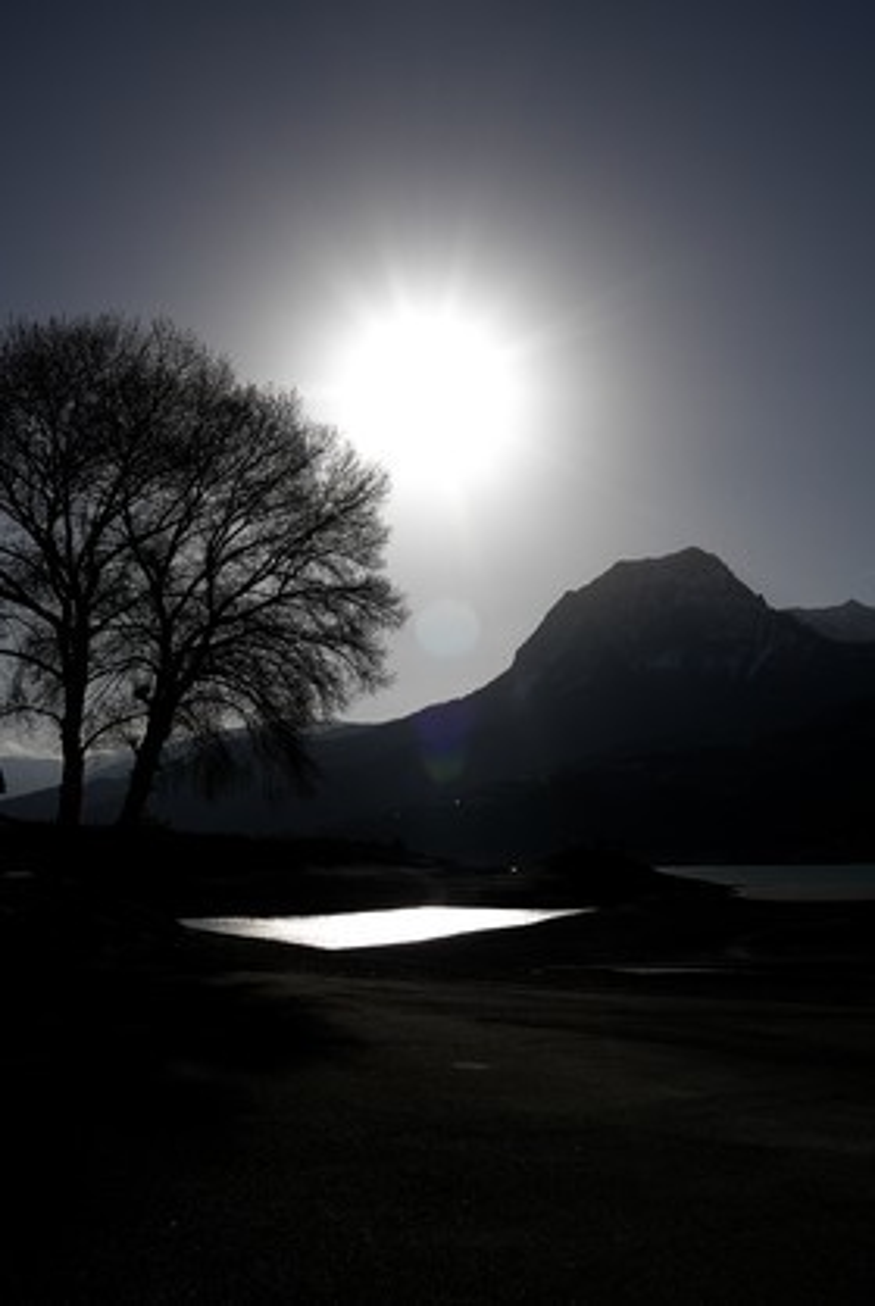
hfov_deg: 37.0
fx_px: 1308
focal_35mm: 36
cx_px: 438
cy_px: 653
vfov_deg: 53.1
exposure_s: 1/2000
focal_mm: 24
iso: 400
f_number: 16
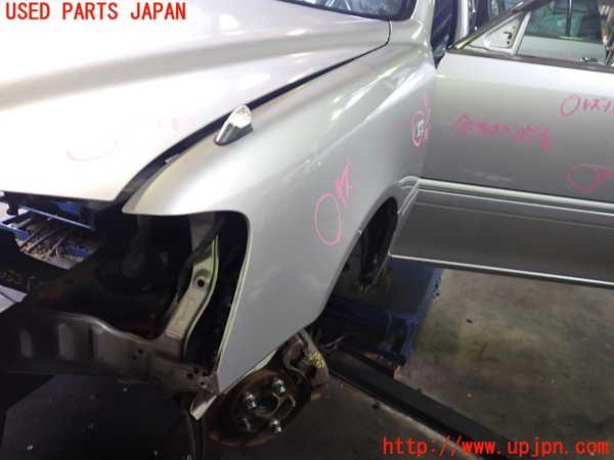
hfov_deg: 60.0
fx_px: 532
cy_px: 230
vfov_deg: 46.8
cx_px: 307
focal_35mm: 30
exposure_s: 1/30
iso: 250
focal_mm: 5.4
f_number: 2.3
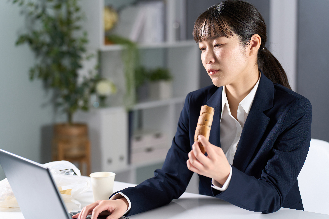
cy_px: 110
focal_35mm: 85
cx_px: 164
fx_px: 777
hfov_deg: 23.9
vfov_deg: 16.1
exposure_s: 1/125
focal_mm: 85
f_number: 2.8
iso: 200
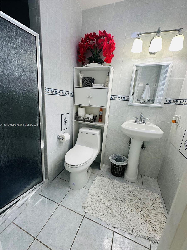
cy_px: 125
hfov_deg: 85.7
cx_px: 94
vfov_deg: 102.1
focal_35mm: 14
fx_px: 101
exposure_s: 1/120
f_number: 2.2
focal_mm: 2.22
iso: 80
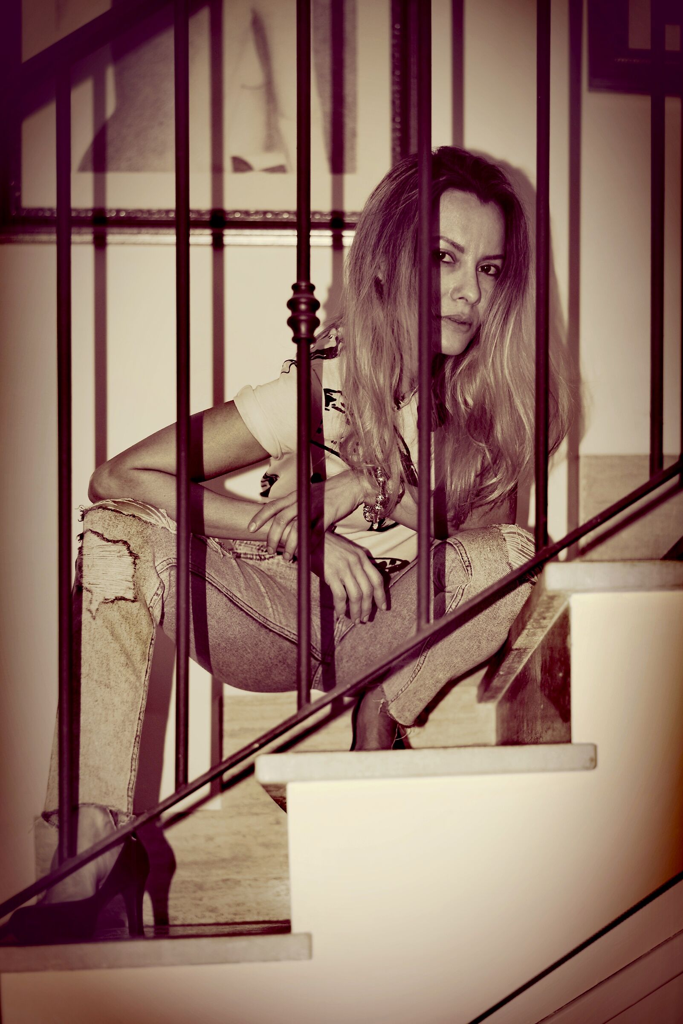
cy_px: 512
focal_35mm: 50
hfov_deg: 27.0
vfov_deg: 39.6
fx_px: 1422
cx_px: 342
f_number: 2.2
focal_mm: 50
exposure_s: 1/200
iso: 250
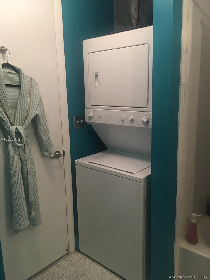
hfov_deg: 48.2
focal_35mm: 29
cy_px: 140
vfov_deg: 61.7
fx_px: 235
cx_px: 105
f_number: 2.2
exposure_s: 1/30
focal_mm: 4.15
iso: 125
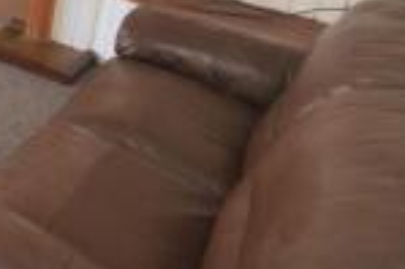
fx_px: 539
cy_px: -75
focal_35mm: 48
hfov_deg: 27.3
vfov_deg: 24.6
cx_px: -215
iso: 800
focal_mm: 10
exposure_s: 1/100
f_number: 5
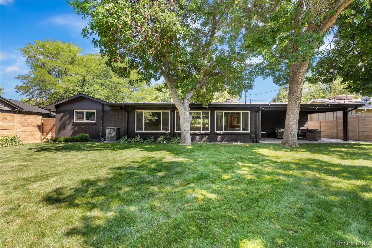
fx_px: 170
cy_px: 124
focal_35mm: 16
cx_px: 186
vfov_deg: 72.0
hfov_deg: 95.0
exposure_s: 1/320
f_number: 8
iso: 100
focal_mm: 16.5
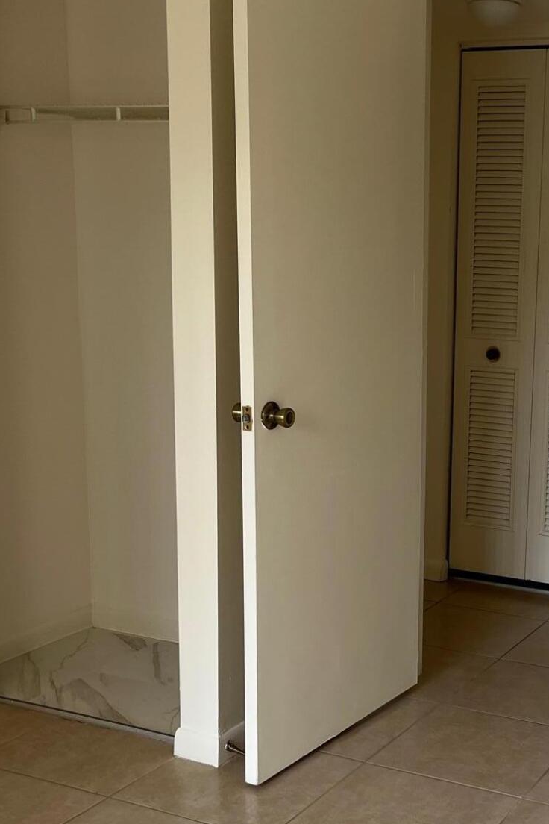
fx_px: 1121
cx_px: 510
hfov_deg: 26.5
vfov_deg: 40.3
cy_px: 454
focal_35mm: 49
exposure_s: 1/121
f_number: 1.6
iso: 80
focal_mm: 5.1
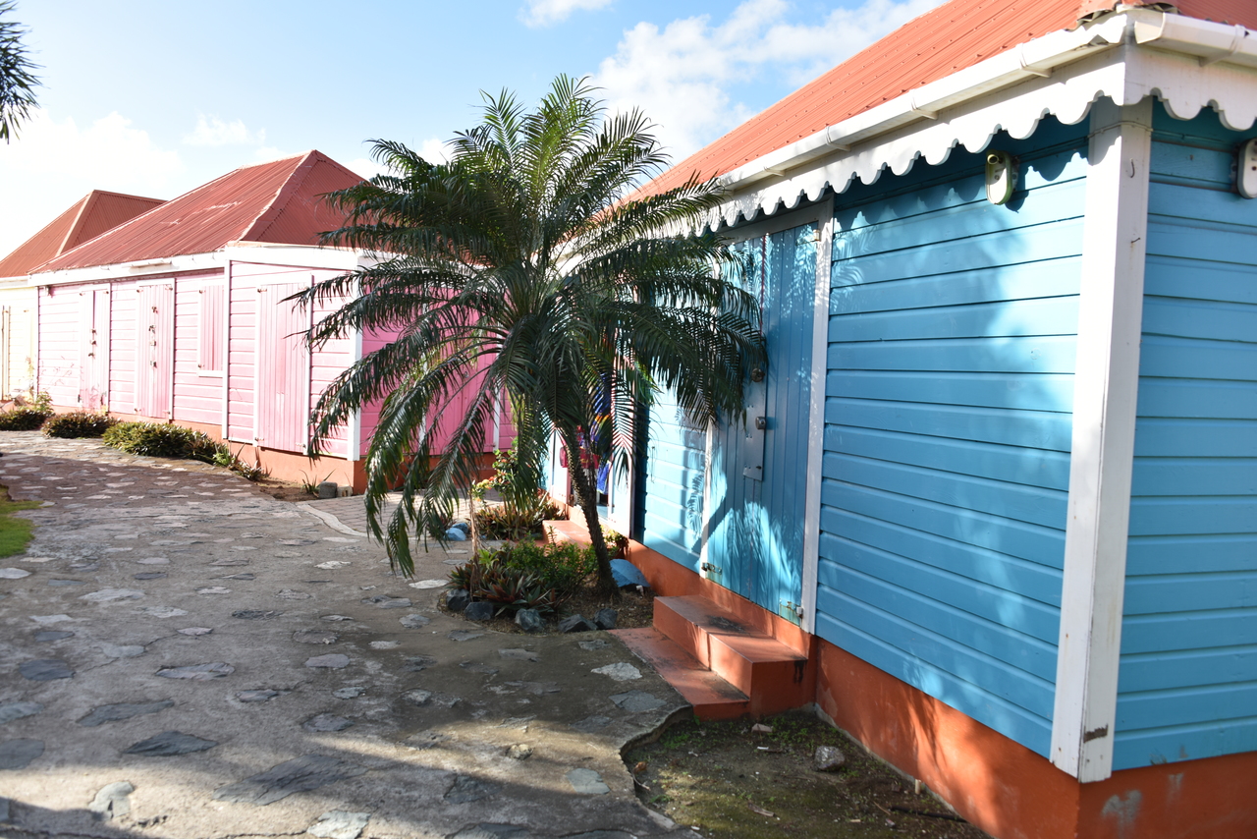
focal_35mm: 28
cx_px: 628
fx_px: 978
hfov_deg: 65.5
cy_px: 420
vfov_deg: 46.4
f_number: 6.3
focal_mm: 28
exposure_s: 1/160
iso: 100
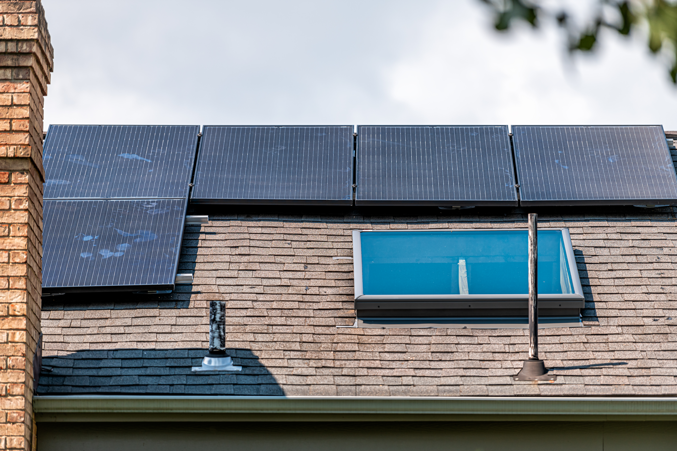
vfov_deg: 7.2
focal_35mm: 190
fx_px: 3573
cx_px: 338
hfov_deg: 10.8
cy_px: 226
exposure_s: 1/1250
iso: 125
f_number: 3.2
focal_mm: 190
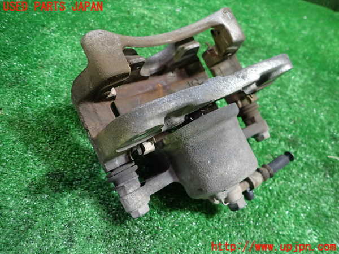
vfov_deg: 54.9
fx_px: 245
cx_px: 170
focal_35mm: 25
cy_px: 127
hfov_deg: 69.4
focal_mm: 4.5
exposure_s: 1/30
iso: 320
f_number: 2
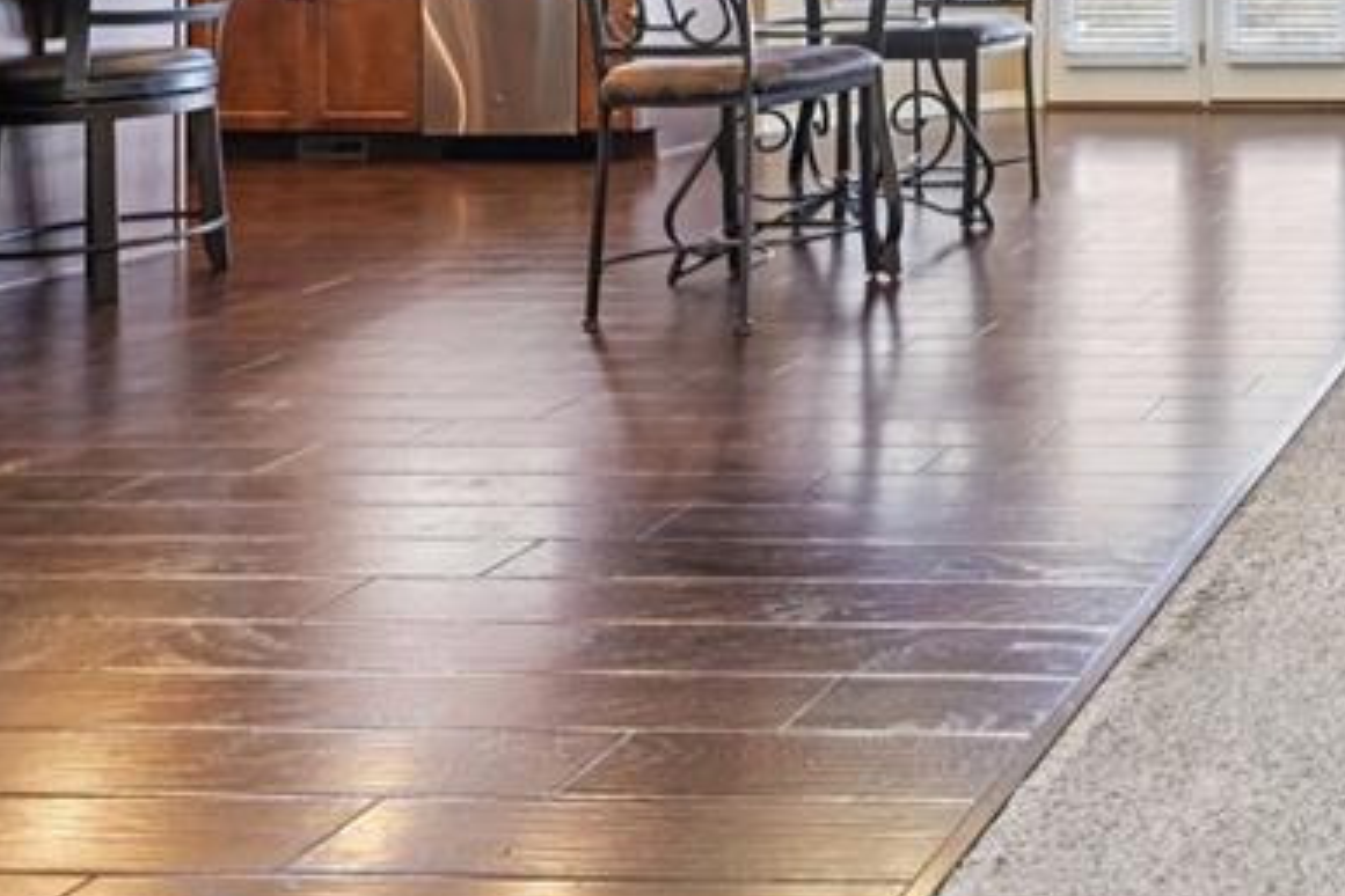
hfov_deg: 36.6
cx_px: 1693
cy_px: -146
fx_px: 1382
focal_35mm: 37
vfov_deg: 31.0
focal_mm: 14
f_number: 11
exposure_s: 1/8
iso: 400
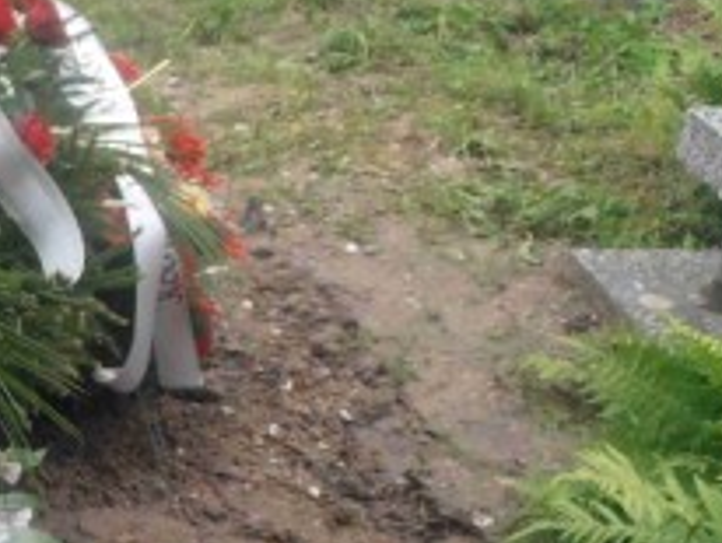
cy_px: 312
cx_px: -242
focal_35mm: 93
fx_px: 1942
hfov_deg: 19.3
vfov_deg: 15.9
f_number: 3.5
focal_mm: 5.25
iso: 80
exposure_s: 1/100
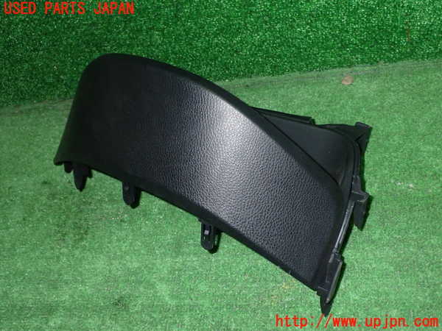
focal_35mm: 38
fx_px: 485
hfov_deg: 49.0
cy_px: 166
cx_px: 221
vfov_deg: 37.7
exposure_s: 1/40
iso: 800
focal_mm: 6.83
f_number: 8
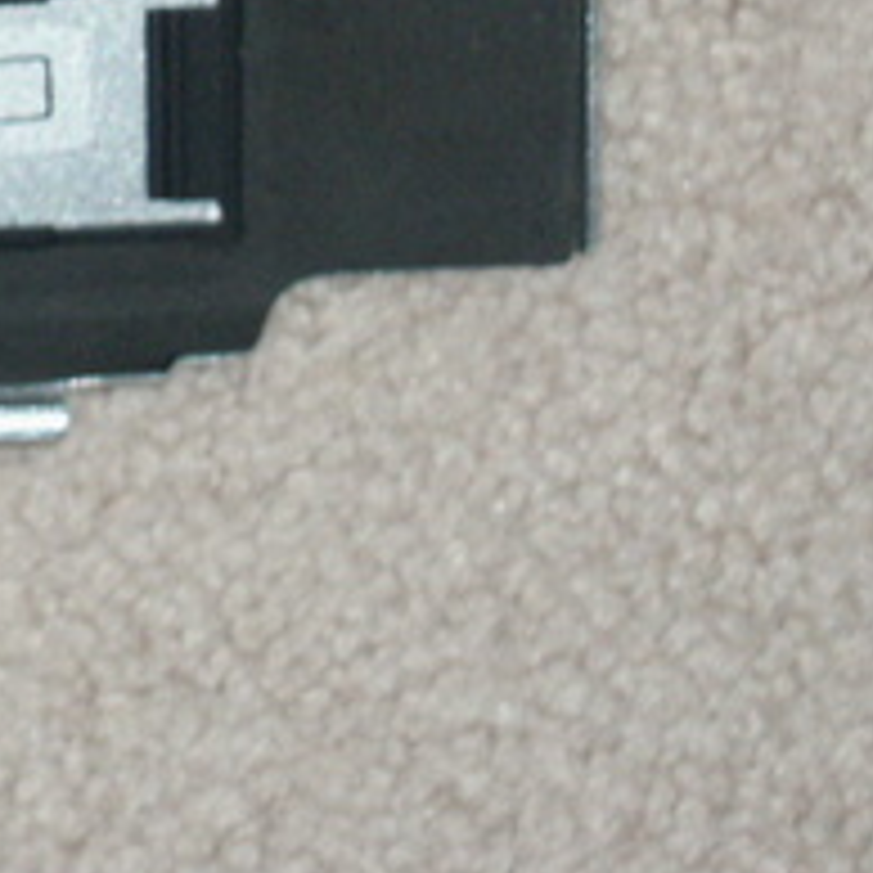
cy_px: -360
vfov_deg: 4.6
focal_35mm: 383
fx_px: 10928
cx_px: -900
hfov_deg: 4.5
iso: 200
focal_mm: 26.04
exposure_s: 1/30
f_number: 3.5
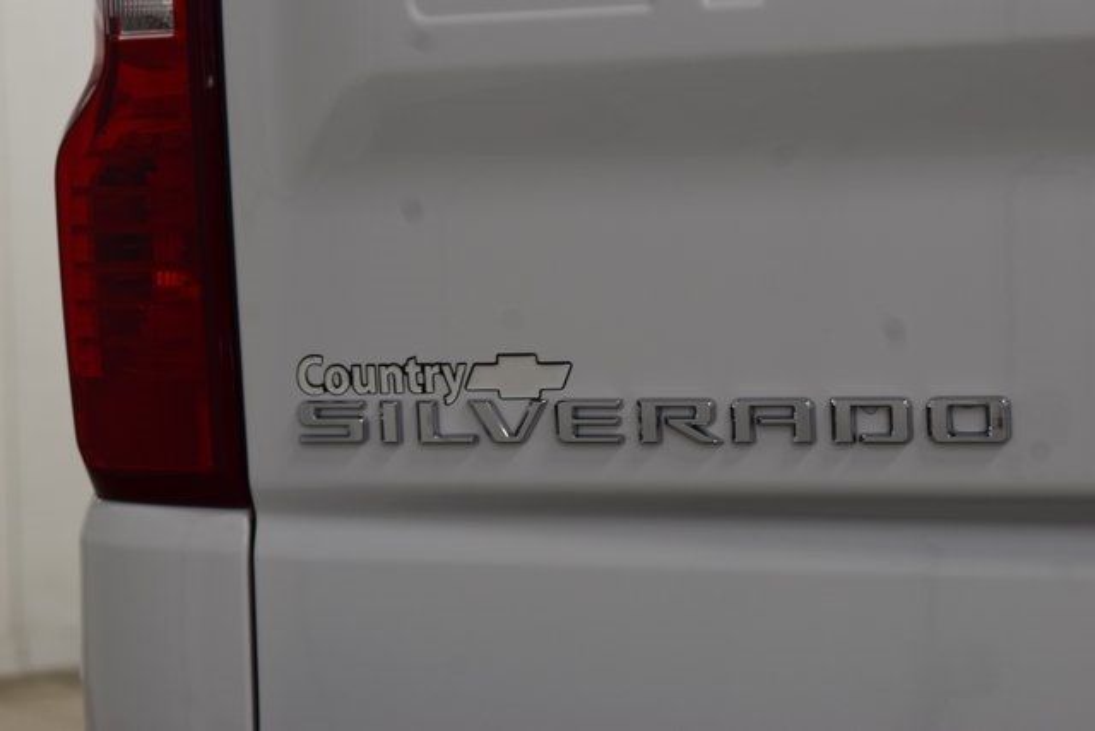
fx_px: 3194
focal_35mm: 105
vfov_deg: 13.0
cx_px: 548
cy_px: 366
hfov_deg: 19.5
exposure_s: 1/30
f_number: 7.1
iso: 500
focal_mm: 70
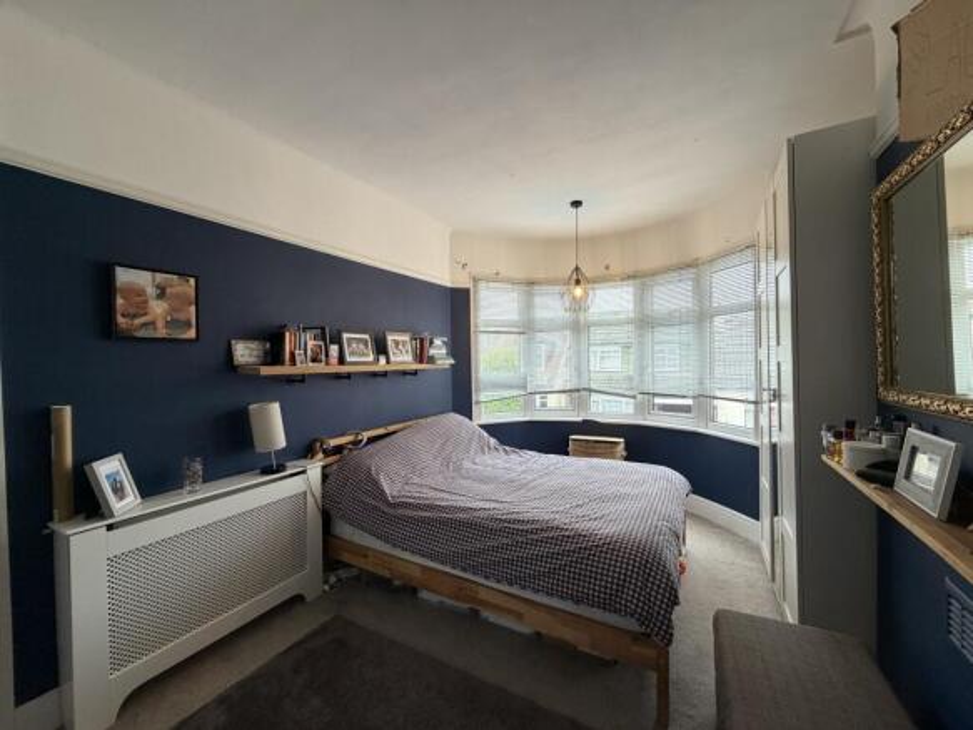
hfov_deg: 102.1
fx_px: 393
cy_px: 365
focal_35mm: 14
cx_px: 486
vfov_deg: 85.7
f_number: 2.2
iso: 200
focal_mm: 2.22
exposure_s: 1/50
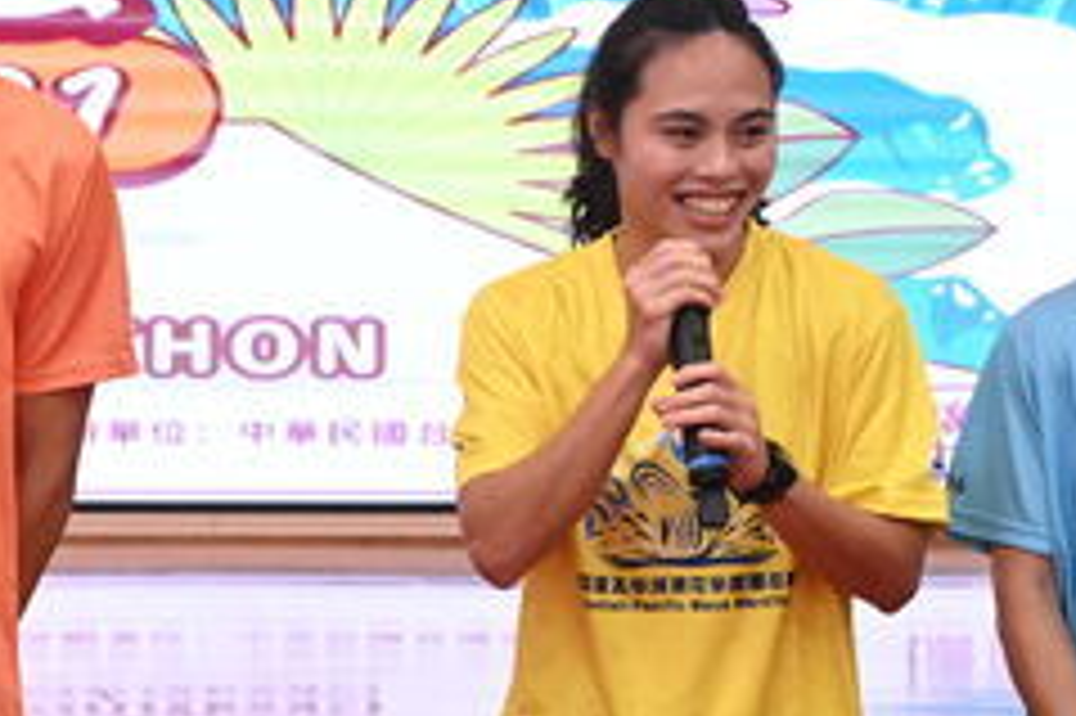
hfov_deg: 9.9
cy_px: 430
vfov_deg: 6.7
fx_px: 6153
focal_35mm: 206
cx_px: 18
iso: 6400
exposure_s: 1/800
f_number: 4
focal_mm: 55
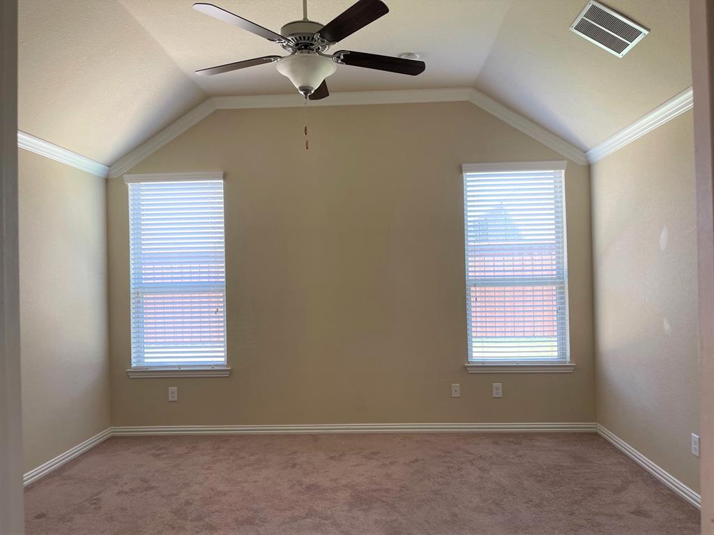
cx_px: 357
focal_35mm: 26
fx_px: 536
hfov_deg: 67.3
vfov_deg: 53.1
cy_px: 268
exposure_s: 1/121
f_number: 1.6
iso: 80
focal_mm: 5.1
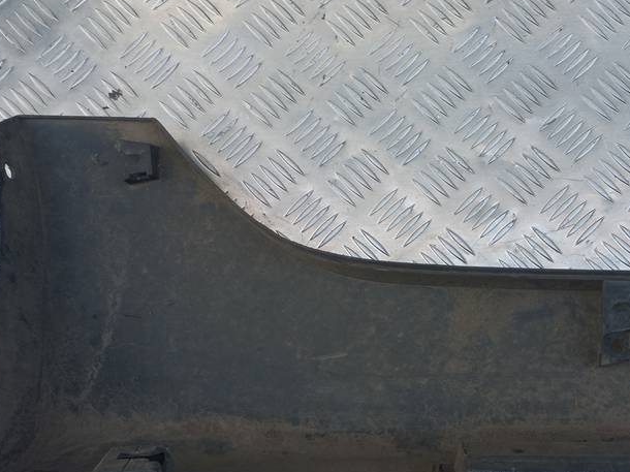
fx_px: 764
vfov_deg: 33.9
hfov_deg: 44.4
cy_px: 331
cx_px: 398
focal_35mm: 42
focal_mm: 4.6
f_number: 1.8
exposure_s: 1/50
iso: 32
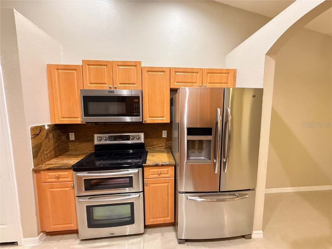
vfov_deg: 85.7
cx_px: 166
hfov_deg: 102.1
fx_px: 134
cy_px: 124
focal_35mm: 14
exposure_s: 1/60
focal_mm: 2.22
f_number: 2.2
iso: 640
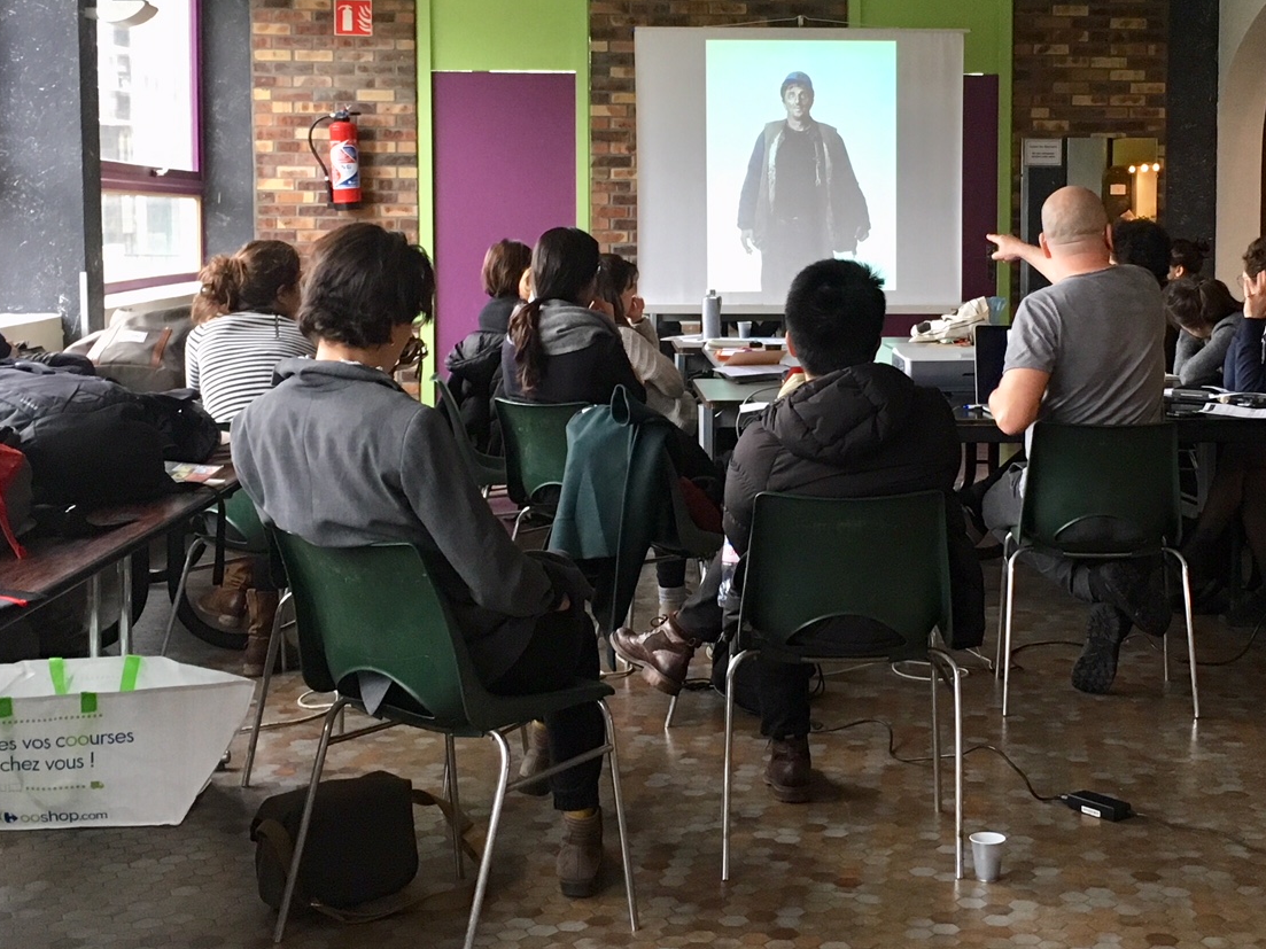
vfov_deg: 27.4
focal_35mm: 53
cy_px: 349
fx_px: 1938
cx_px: 779
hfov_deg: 36.0
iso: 160
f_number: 2.2
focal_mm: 4.15
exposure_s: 1/33
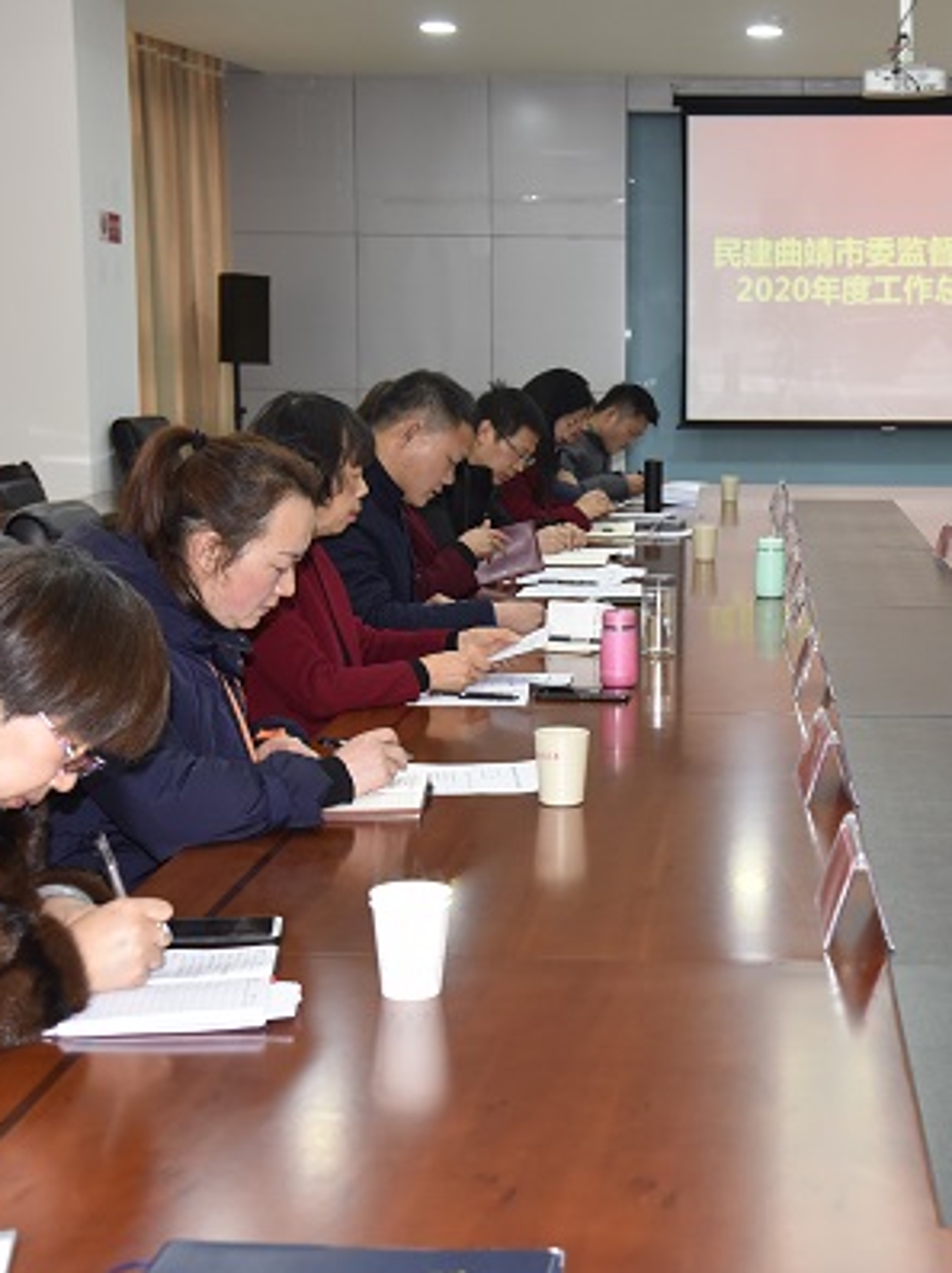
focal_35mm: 64
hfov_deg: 22.7
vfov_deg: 30.3
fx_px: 2351
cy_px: 635
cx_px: 708
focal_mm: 44
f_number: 5.6
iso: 1250
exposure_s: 1/60
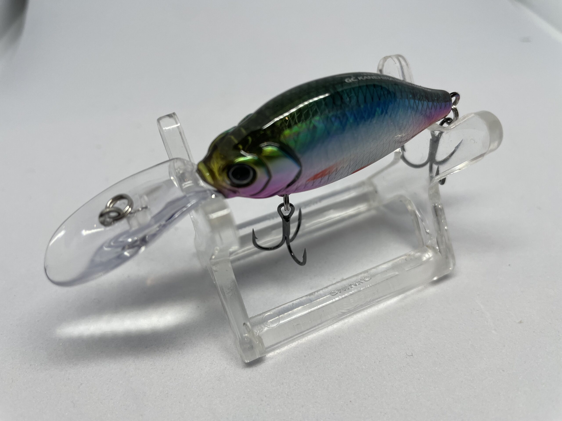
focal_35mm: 26
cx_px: 281
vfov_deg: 53.1
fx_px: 422
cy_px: 210
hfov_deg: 67.3
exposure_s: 1/177
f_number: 1.6
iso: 32
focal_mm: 4.2
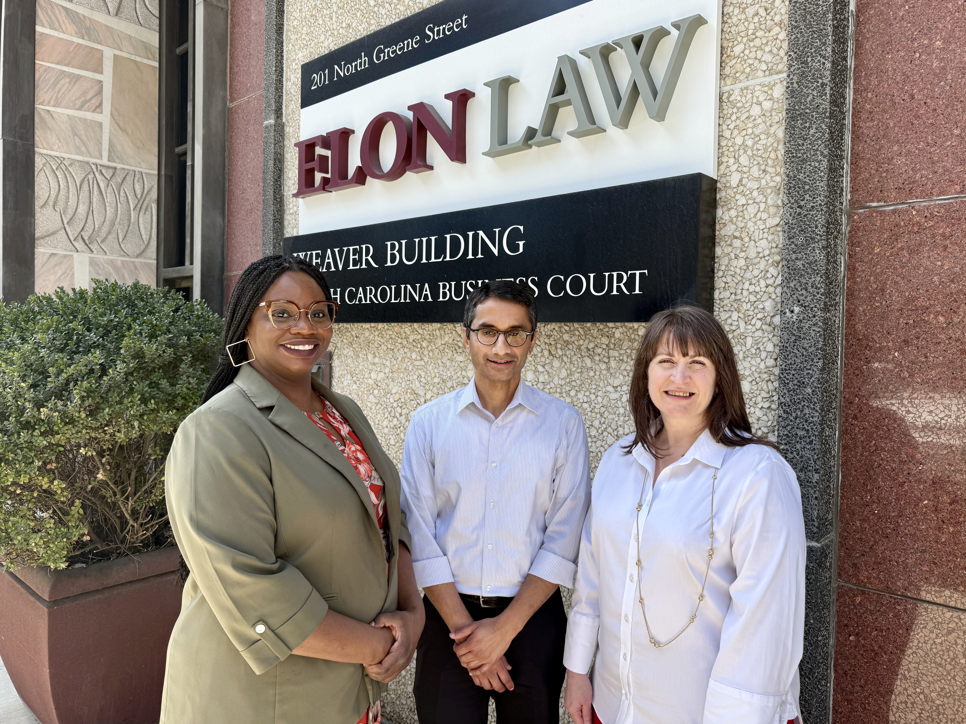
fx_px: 670
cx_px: 483
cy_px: 362
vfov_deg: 56.8
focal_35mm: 24
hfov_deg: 71.6
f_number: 1.78
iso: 80
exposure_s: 1/955
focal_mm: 6.76
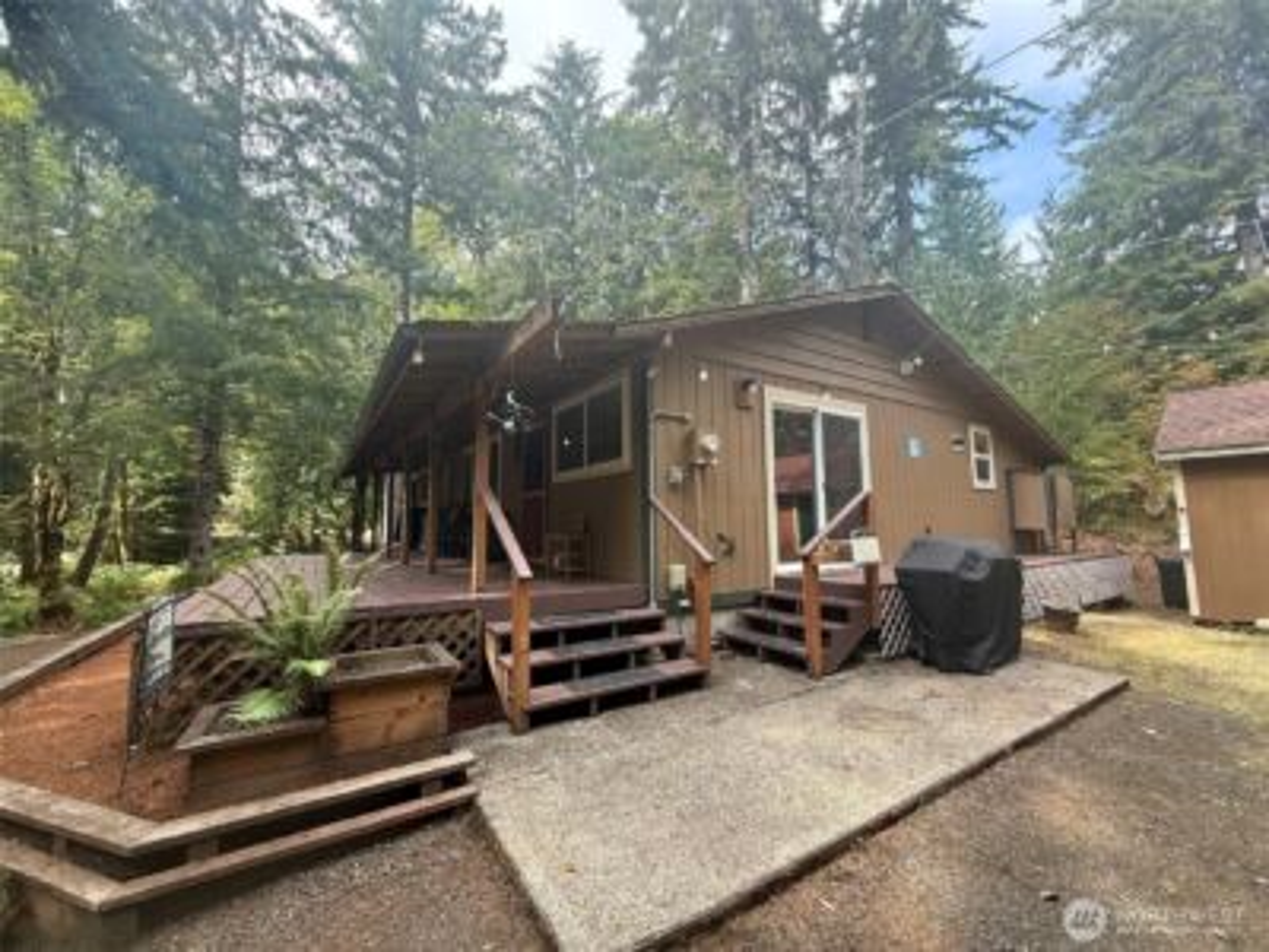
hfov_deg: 102.1
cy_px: 476
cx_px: 634
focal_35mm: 14
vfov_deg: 85.7
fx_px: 513
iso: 50
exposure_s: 1/129
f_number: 2.2
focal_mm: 2.22
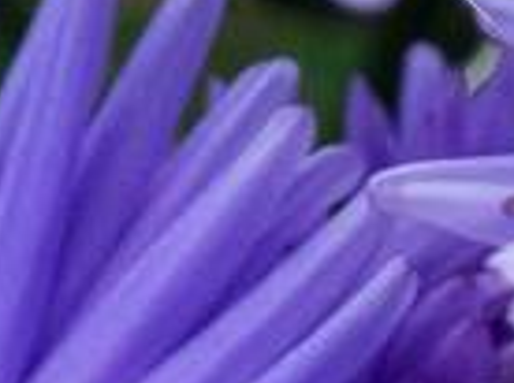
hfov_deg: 1.1
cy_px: 997
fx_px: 27193
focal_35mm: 1835
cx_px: 659
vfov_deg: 0.8
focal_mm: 135
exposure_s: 1/60
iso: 200
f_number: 9
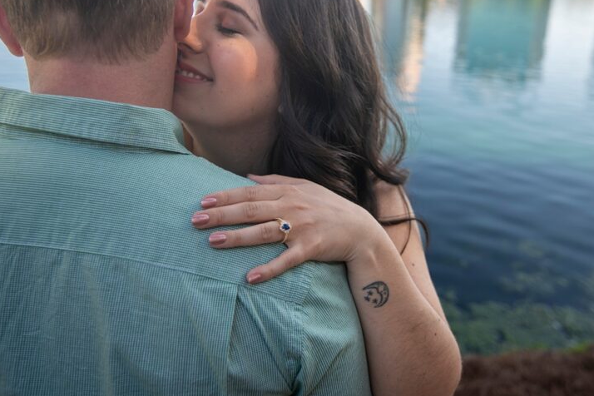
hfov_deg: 57.0
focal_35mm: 33
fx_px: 544
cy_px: 139
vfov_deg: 39.6
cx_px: 343
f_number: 2.8
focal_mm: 23
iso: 100
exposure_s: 1/250
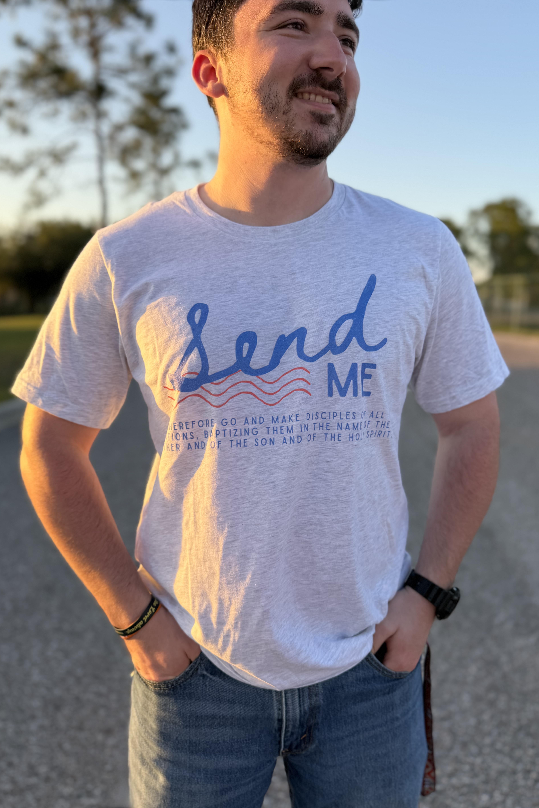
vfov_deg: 71.5
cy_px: 404
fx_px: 561
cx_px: 287
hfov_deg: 51.3
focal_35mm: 25
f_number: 1.78
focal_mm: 6.76
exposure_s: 1/849
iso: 80
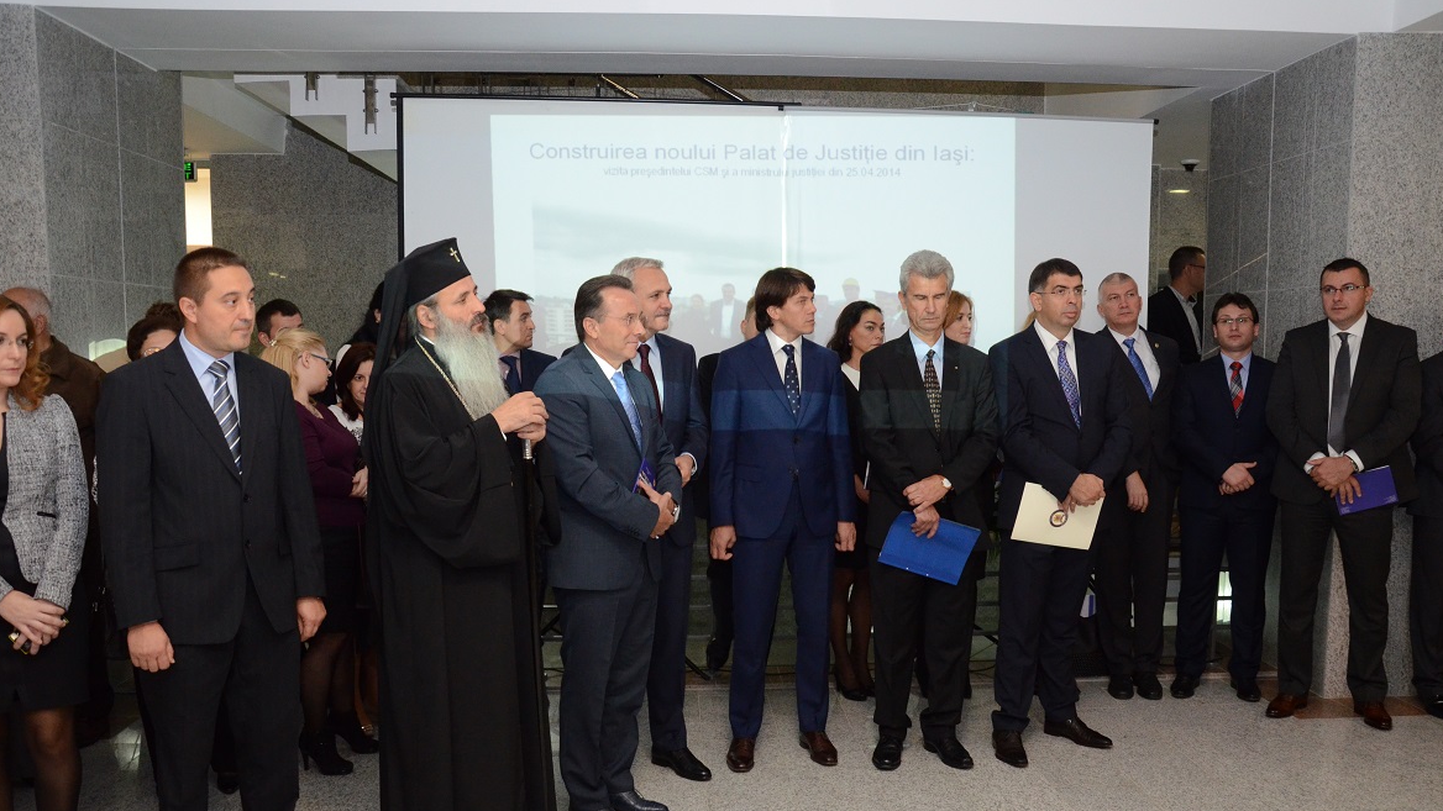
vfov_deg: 40.0
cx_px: 738
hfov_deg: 66.1
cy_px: 483
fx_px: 1110
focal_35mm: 29
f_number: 5
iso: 2000
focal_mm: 18
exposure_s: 1/100
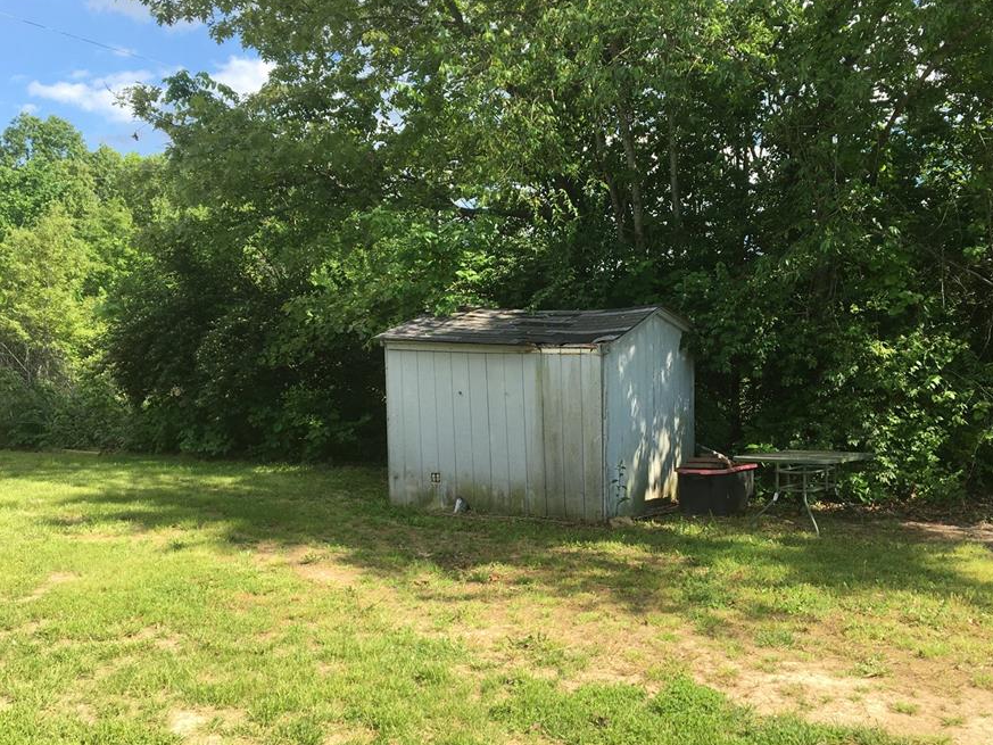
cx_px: 562
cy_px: 407
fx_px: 975
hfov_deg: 53.8
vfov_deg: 41.8
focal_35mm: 34
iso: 25
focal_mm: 4.15
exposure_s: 1/705
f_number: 2.2
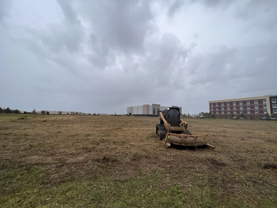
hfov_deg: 106.2
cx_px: 138
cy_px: 104
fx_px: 104
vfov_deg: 89.9
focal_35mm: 13
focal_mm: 1.57
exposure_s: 1/1393
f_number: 1.8
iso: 32
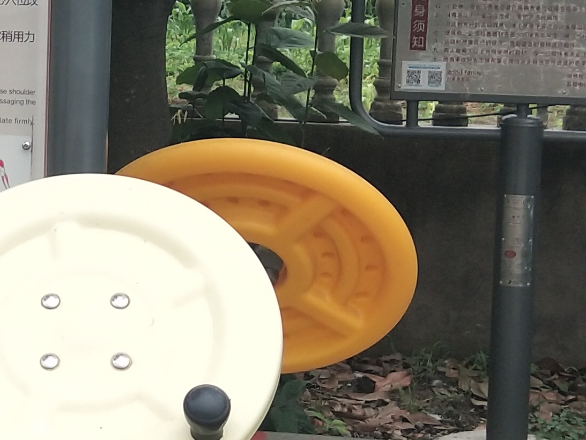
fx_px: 1998
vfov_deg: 12.5
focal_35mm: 118
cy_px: 150
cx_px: -16
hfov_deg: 16.3
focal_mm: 3.69
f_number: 2.2
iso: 50
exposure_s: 1/272
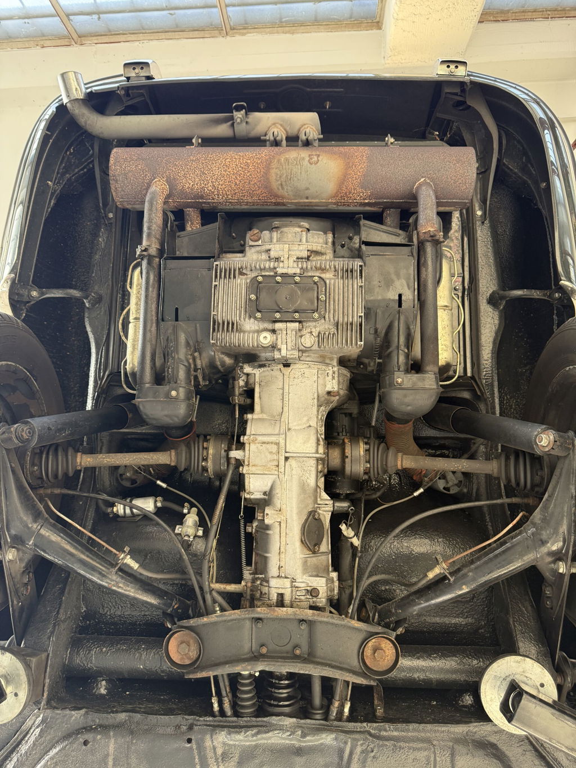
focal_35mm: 24
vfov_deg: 71.6
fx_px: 532
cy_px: 384
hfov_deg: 56.8
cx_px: 288
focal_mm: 6.76
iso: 125
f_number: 1.78
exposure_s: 1/121
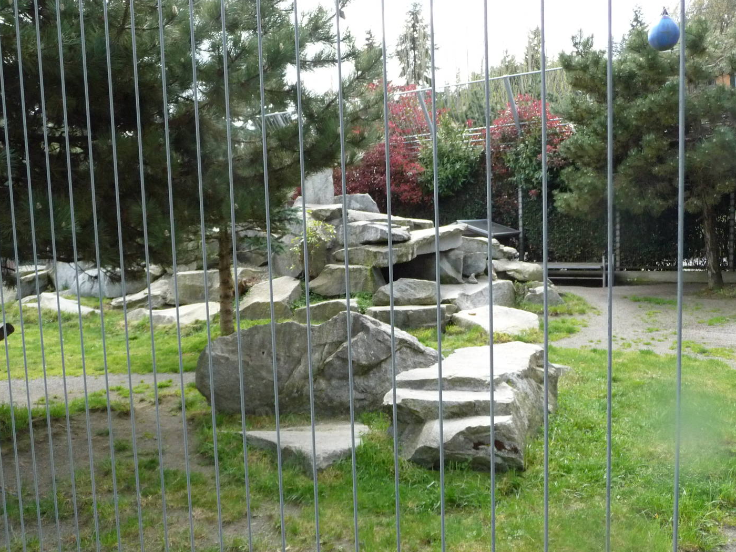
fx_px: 680
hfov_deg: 56.8
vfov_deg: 44.1
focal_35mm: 32
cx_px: 355
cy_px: 310
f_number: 3.3
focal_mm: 4.7
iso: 320
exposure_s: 1/500
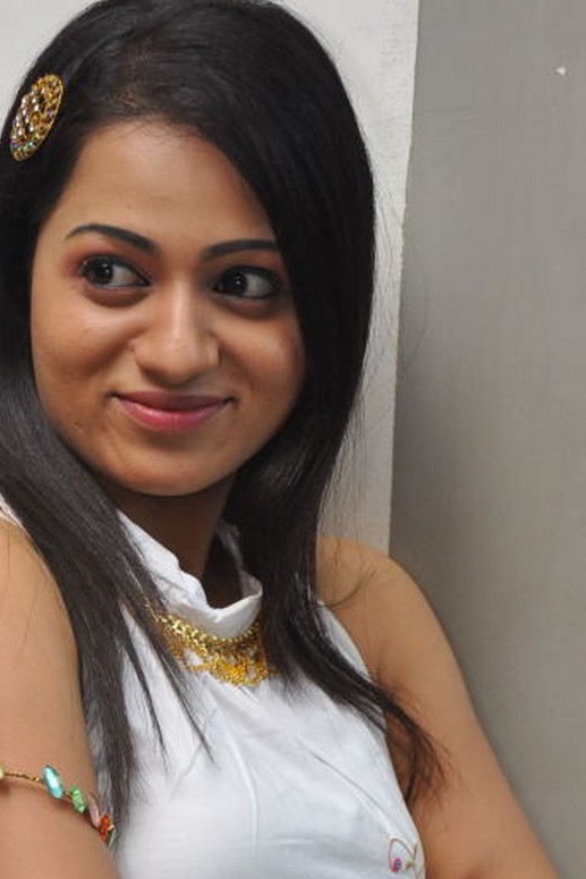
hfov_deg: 9.6
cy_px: 803
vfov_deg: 14.2
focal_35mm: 143
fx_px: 3490
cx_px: 170
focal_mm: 48
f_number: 5.6
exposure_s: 1/60
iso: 640
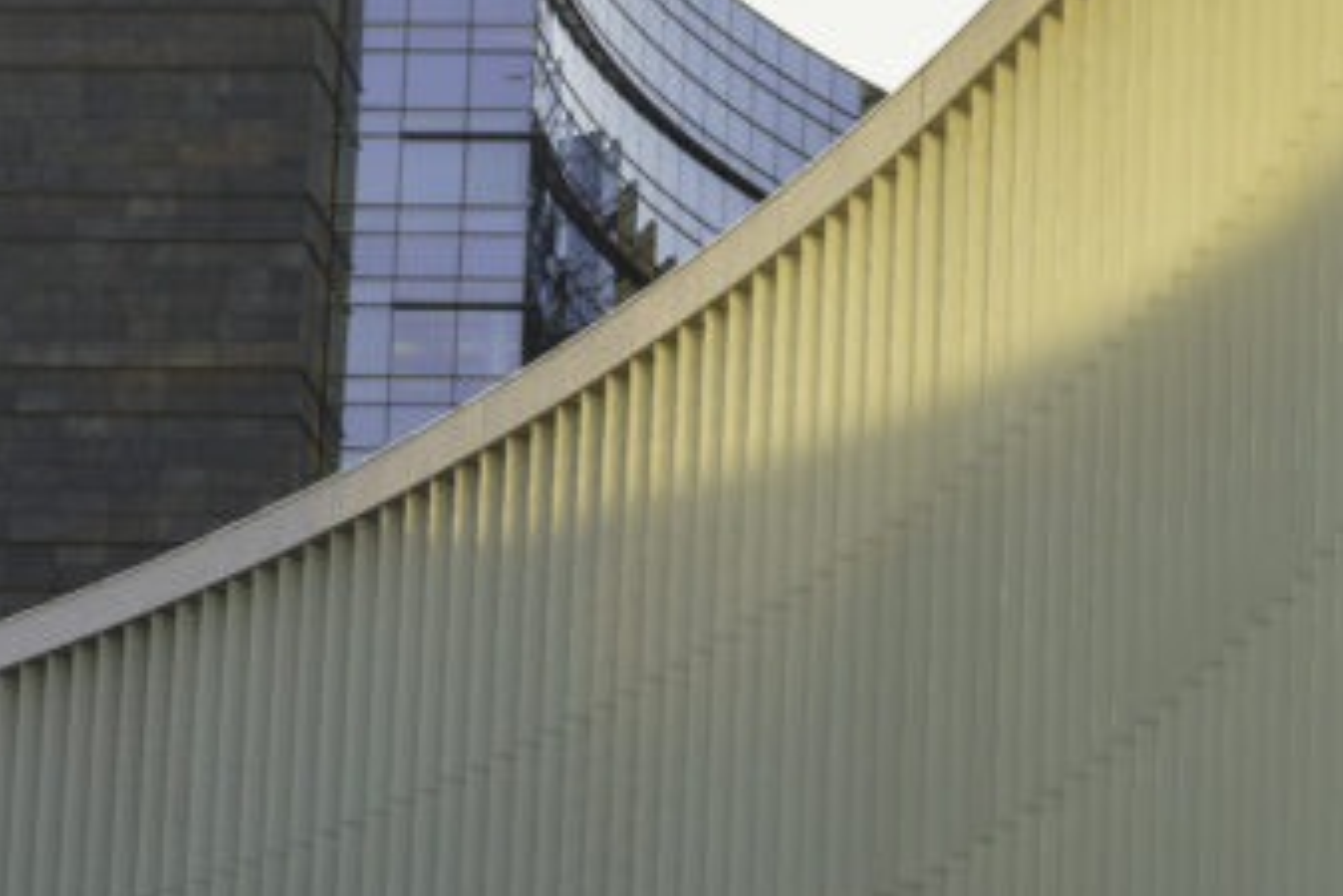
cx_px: 937
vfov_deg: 7.8
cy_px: 619
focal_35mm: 177
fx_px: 6602
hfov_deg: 11.6
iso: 100
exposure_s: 1/80
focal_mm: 58.3
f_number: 8
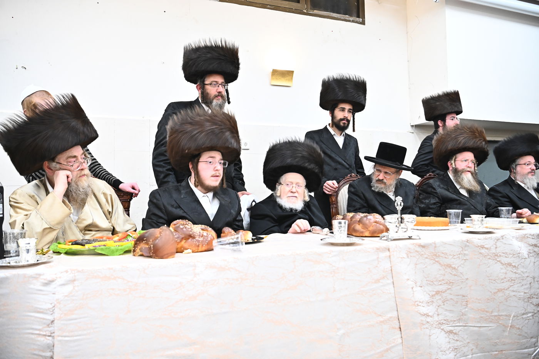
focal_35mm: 30
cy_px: 180
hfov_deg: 62.0
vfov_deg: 43.5
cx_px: 270
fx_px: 449
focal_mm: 30
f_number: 4
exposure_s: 1/200
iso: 3200
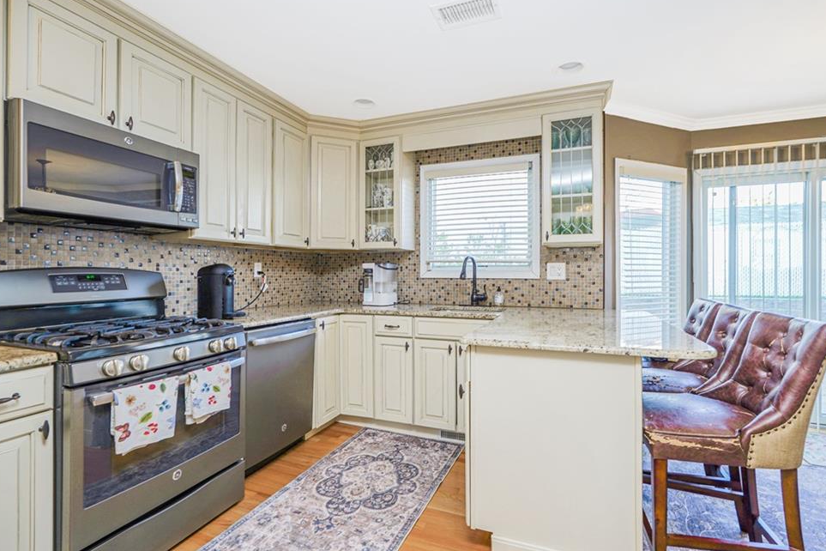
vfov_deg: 70.4
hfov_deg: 93.3
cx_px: 413
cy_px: 268
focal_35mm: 17
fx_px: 390
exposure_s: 1/10
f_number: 4
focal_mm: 16
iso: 50
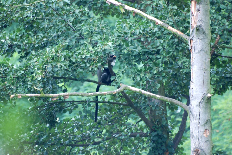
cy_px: 78
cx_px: 116
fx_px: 2903
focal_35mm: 450
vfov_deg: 3.1
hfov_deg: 4.6
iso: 1000
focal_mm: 300
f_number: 5.6
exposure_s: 1/160
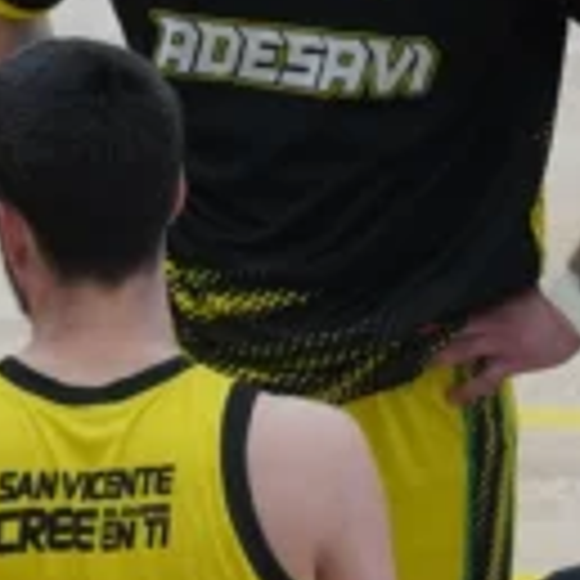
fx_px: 14085
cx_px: -342
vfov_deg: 2.4
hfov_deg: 2.4
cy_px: 540
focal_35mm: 743
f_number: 5.6
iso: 1250
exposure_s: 1/500
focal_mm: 98
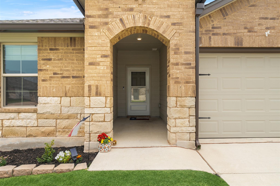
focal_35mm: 21
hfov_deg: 81.2
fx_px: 163
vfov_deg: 59.5
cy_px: 93
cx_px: 140
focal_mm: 21
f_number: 9
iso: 250
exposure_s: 1/15
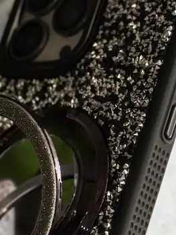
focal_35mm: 175
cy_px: 193
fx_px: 1187
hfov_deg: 8.5
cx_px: 32
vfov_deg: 11.3
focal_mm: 6.76
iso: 64
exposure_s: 1/1149
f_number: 1.78
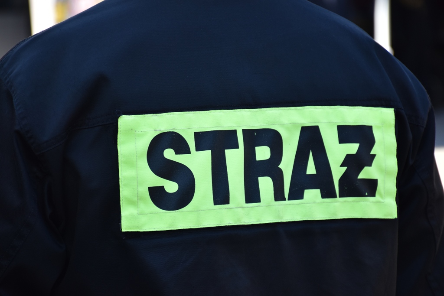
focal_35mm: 174
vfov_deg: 7.9
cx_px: 222
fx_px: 2146
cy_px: 148
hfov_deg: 11.8
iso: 400
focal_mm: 116
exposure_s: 1/400
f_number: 5.6
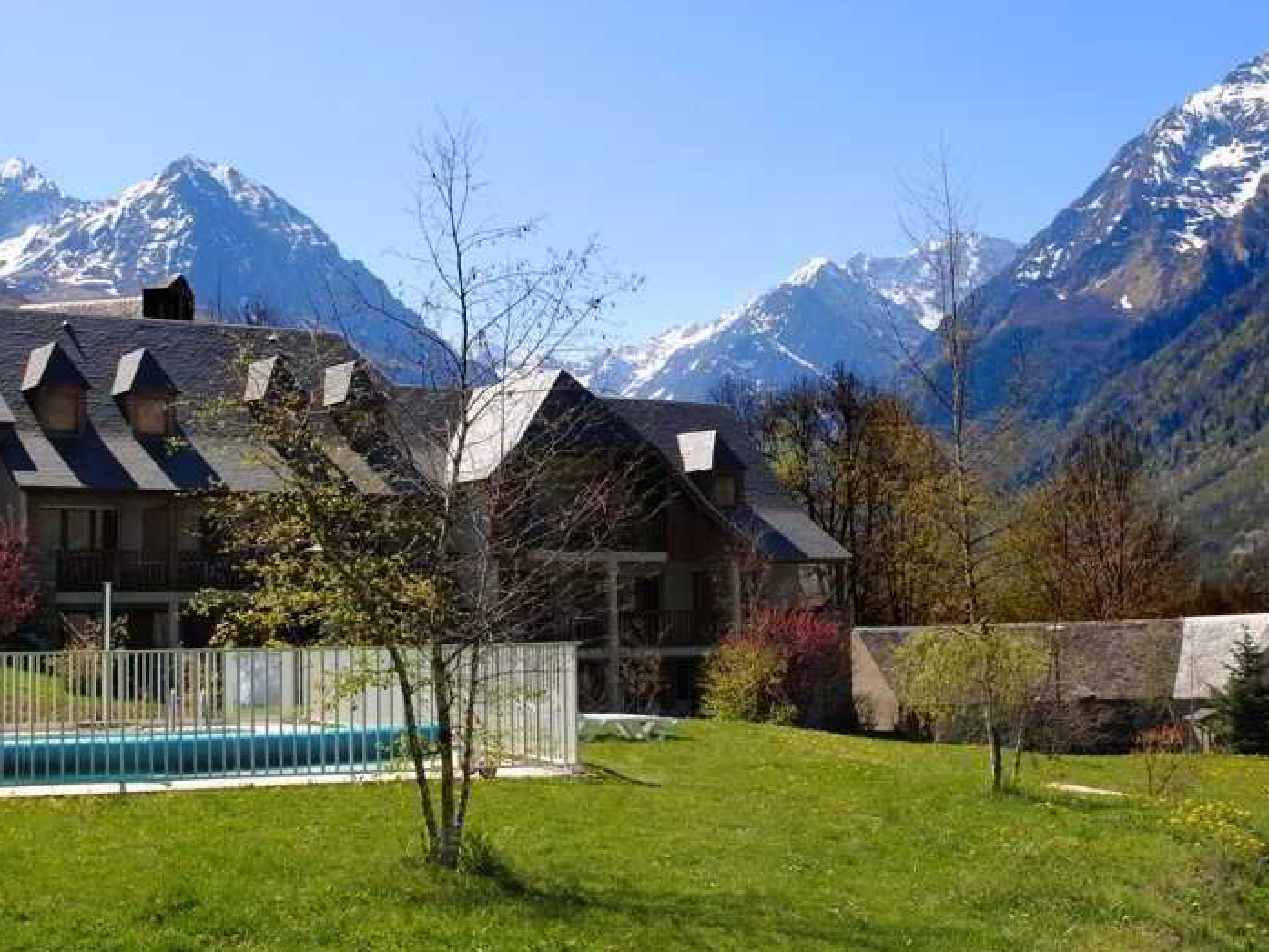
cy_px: 471
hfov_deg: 36.1
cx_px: 690
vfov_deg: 27.5
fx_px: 1943
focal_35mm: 53
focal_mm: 32
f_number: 8
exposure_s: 1/250
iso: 100
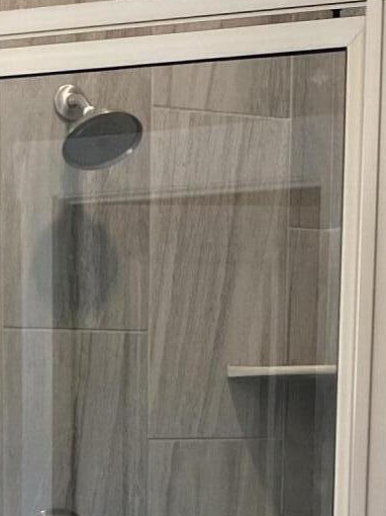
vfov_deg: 18.2
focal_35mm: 102
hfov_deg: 14.4
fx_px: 1518
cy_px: 642
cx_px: 73
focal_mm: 4.25
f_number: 1.8
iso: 100
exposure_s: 1/120
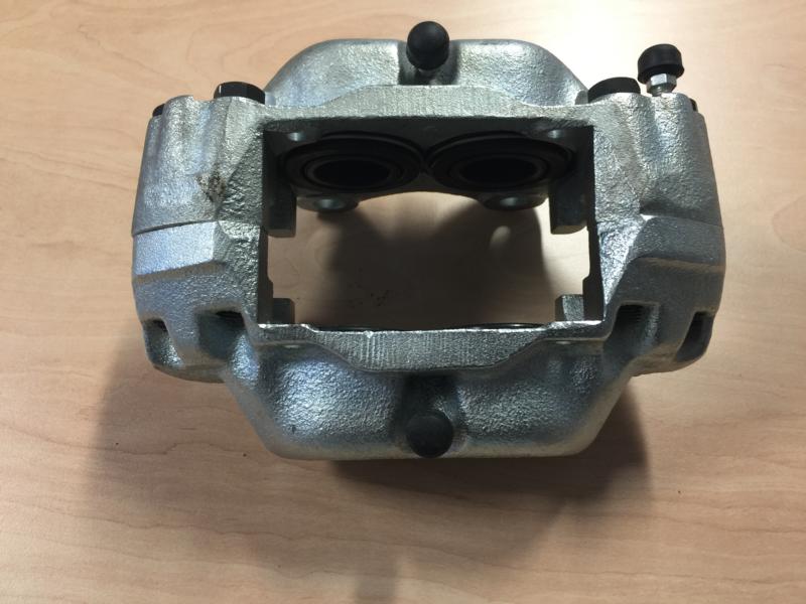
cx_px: 403
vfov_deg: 48.2
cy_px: 302
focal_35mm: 29
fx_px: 675
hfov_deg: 61.7
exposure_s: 1/17
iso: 40
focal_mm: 4.15
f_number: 2.2
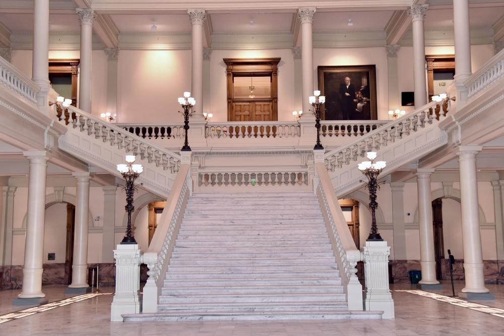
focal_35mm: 40
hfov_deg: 48.5
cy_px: 168
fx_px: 560
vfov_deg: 33.4
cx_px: 252
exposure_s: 1/60
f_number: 4
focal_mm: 40
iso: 1400
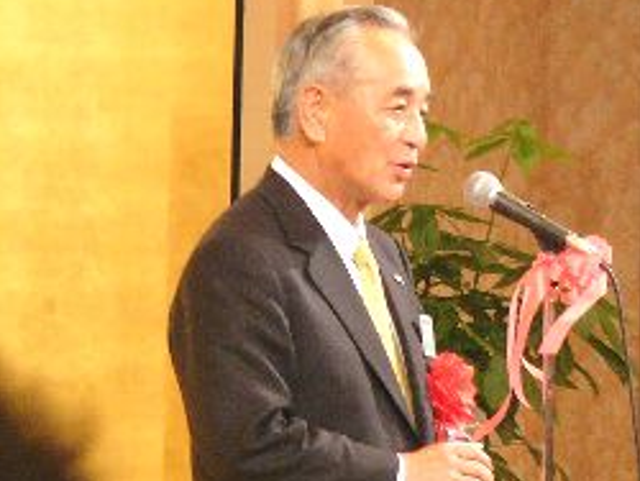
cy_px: 251
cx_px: 407
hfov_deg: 4.4
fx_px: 8420
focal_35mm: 455
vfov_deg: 3.3
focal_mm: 29.6
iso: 200
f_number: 2.8
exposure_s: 1/25
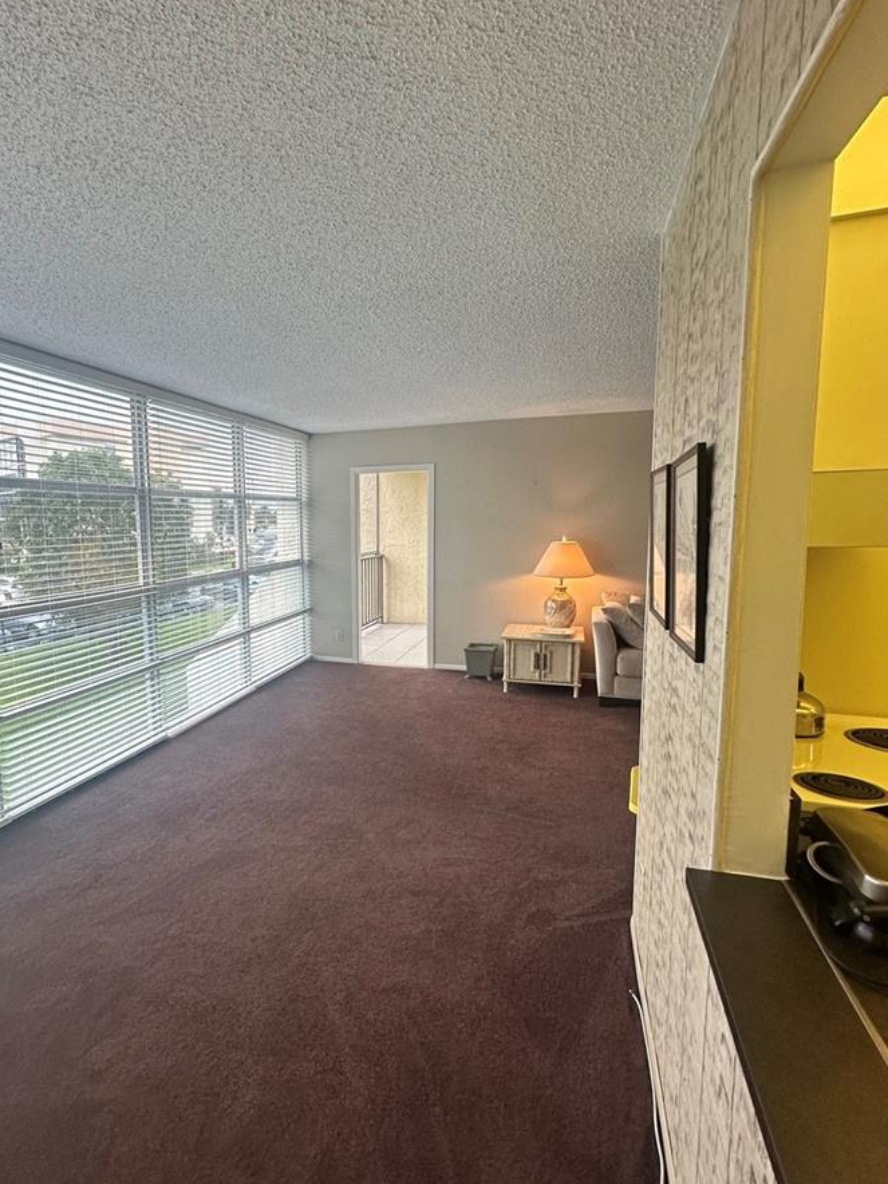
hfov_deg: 67.6
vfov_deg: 84.7
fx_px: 650
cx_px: 329
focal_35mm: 19
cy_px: 603
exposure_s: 1/120
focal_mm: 2.22
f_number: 2.2
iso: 160
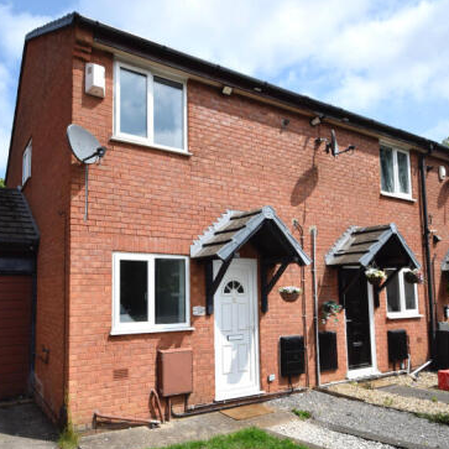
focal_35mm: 23
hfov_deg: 65.5
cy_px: 258
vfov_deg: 66.9
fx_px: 338
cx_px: 150
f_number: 5.6
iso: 100
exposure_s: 1/640
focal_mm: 10
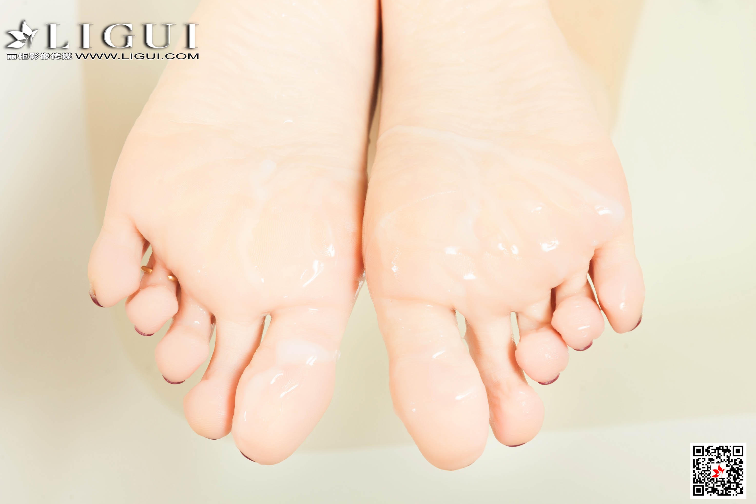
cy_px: 253
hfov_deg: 35.6
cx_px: 373
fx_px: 1176
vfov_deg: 24.2
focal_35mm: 56
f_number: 9
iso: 200
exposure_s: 1/125
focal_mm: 55
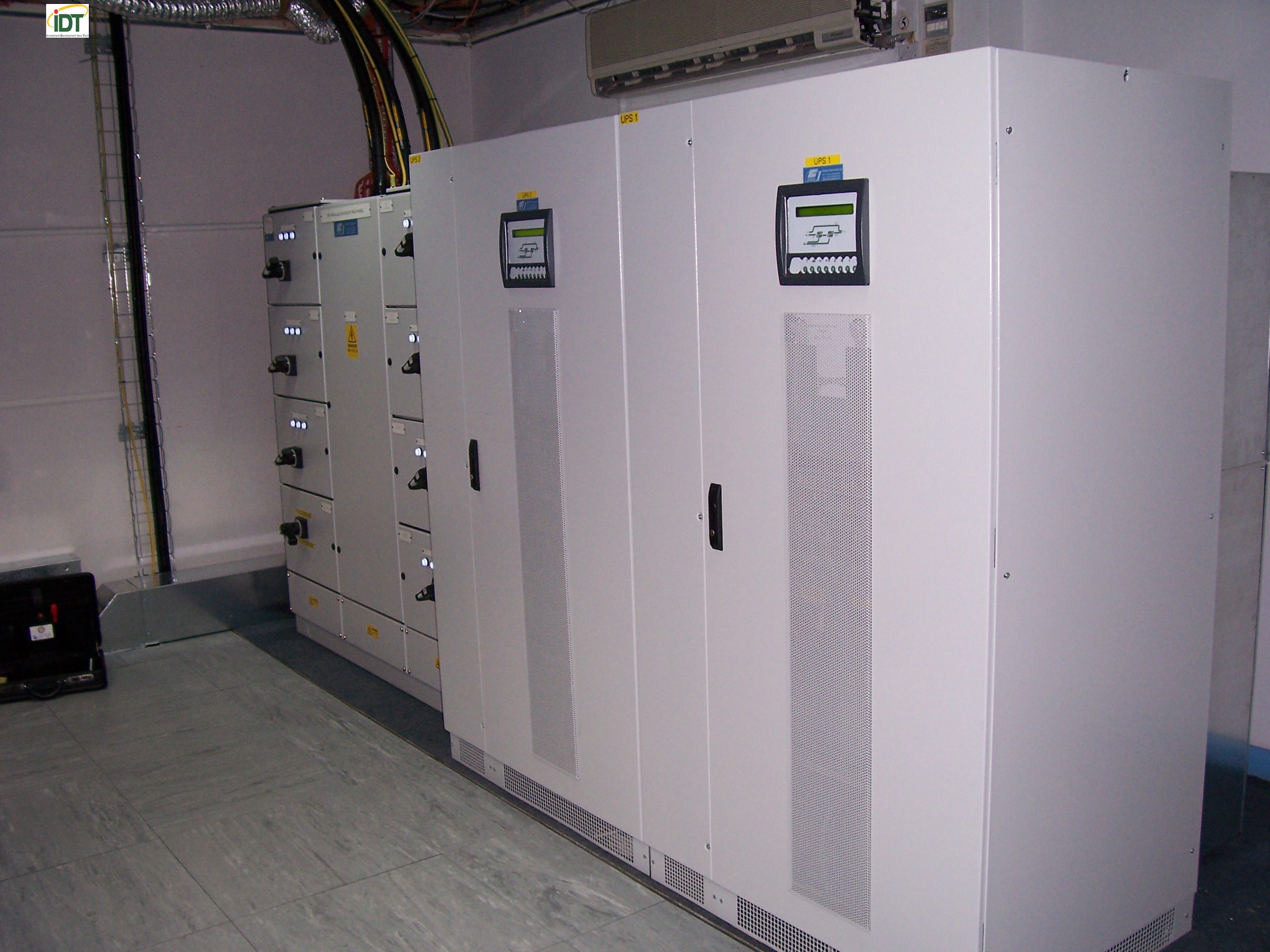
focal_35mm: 34
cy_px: 476
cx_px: 635
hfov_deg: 54.0
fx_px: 1247
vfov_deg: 41.8
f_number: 2.7
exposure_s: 1/60
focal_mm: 5.6
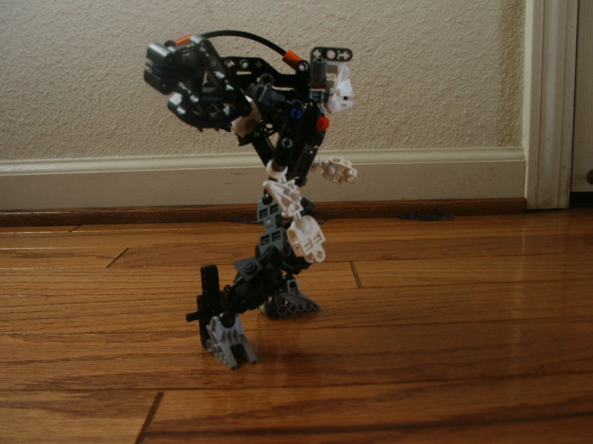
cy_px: 219
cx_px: 296
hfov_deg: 51.4
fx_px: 617
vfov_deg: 39.7
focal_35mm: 36
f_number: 3
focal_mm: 7.18
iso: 125
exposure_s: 1/45
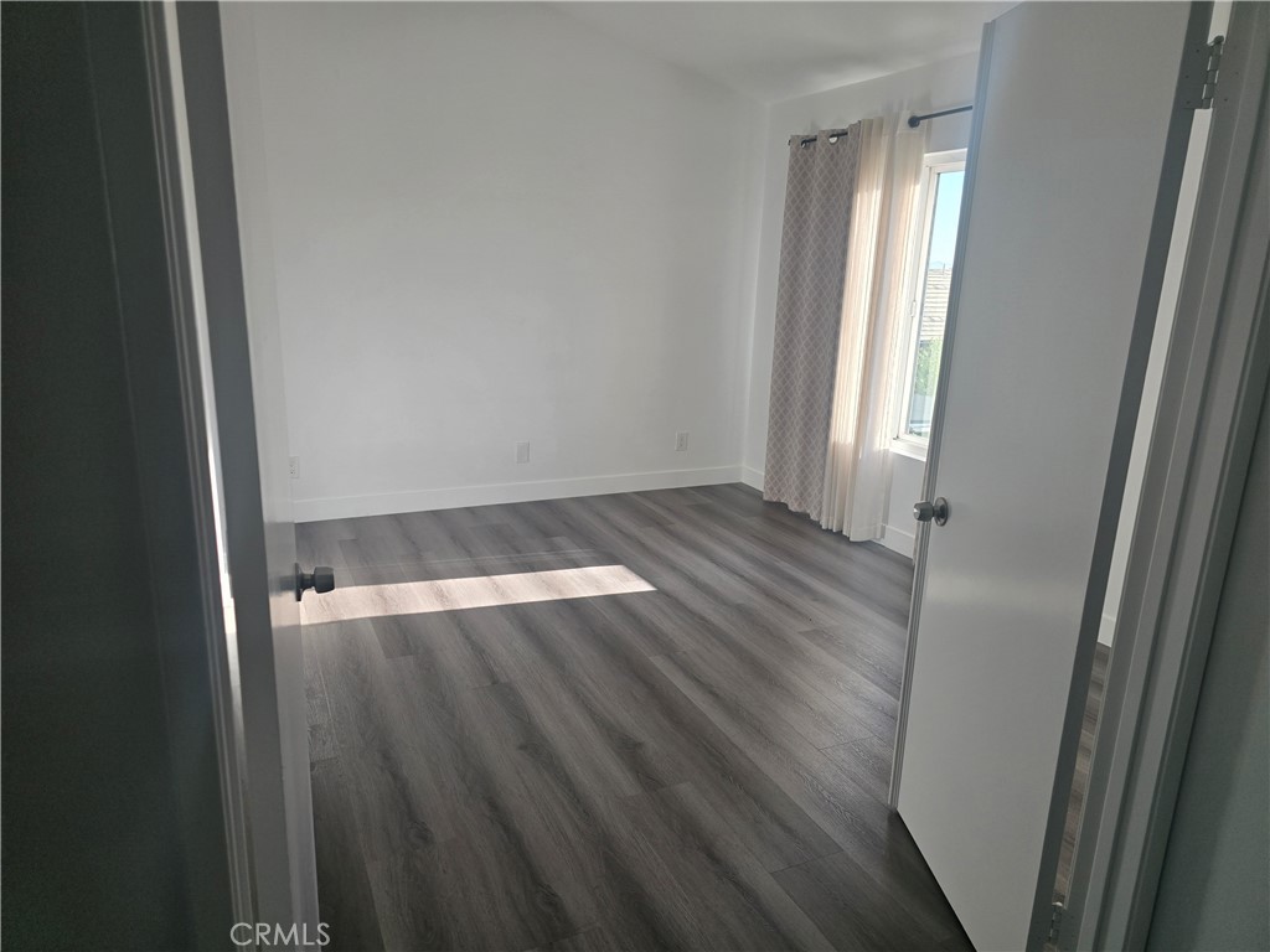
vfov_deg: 58.9
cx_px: 635
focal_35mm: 23
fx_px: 844
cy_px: 476
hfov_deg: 73.9
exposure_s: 1/180
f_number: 1.7
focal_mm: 6.3
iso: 25
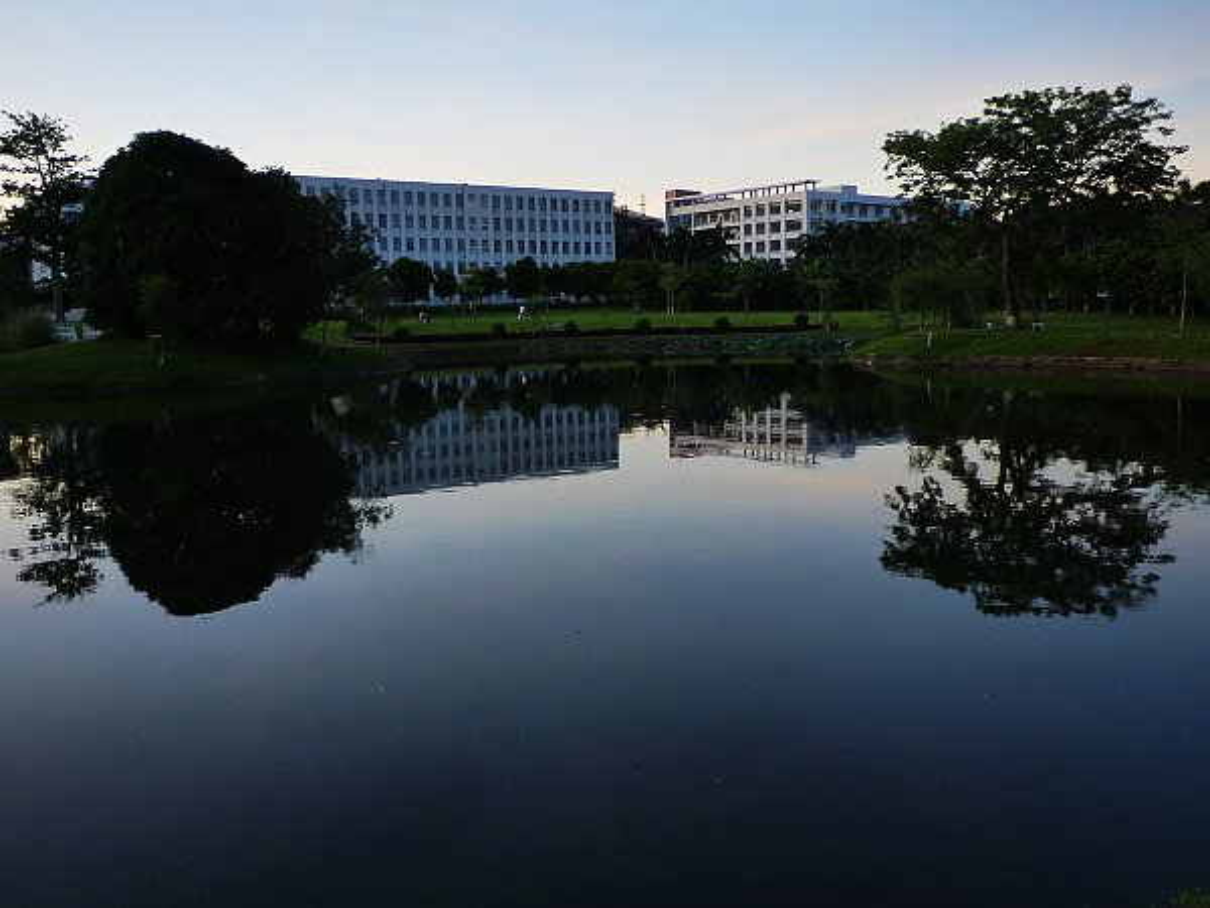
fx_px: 1084
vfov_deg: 45.4
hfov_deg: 58.4
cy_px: 454
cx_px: 605
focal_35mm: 31
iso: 125
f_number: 2.8
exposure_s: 1/40
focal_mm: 4.4
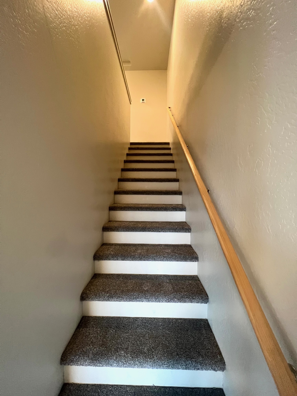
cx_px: 148
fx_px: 149
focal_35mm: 13
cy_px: 198
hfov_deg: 89.9
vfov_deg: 106.2
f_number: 1.8
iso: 400
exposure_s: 1/60
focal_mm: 1.57
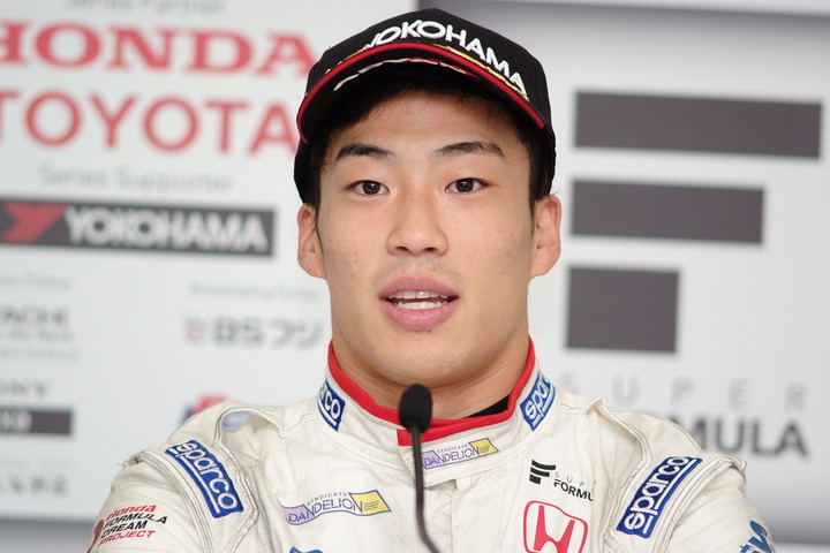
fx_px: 6225
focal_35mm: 270
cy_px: 276
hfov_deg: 7.6
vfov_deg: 5.1
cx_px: 415
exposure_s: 1/250
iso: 400
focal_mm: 180
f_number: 2.8
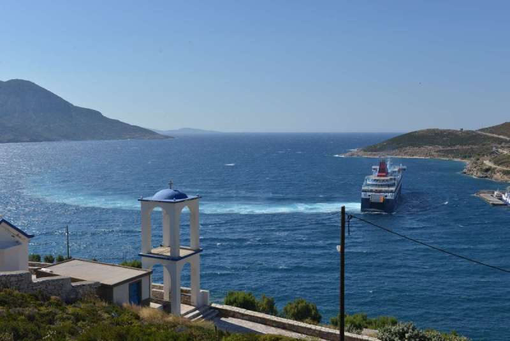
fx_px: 510
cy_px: 170
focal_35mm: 36
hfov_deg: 53.1
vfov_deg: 36.9
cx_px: 255
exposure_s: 1/160
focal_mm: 36
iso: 110
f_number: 9
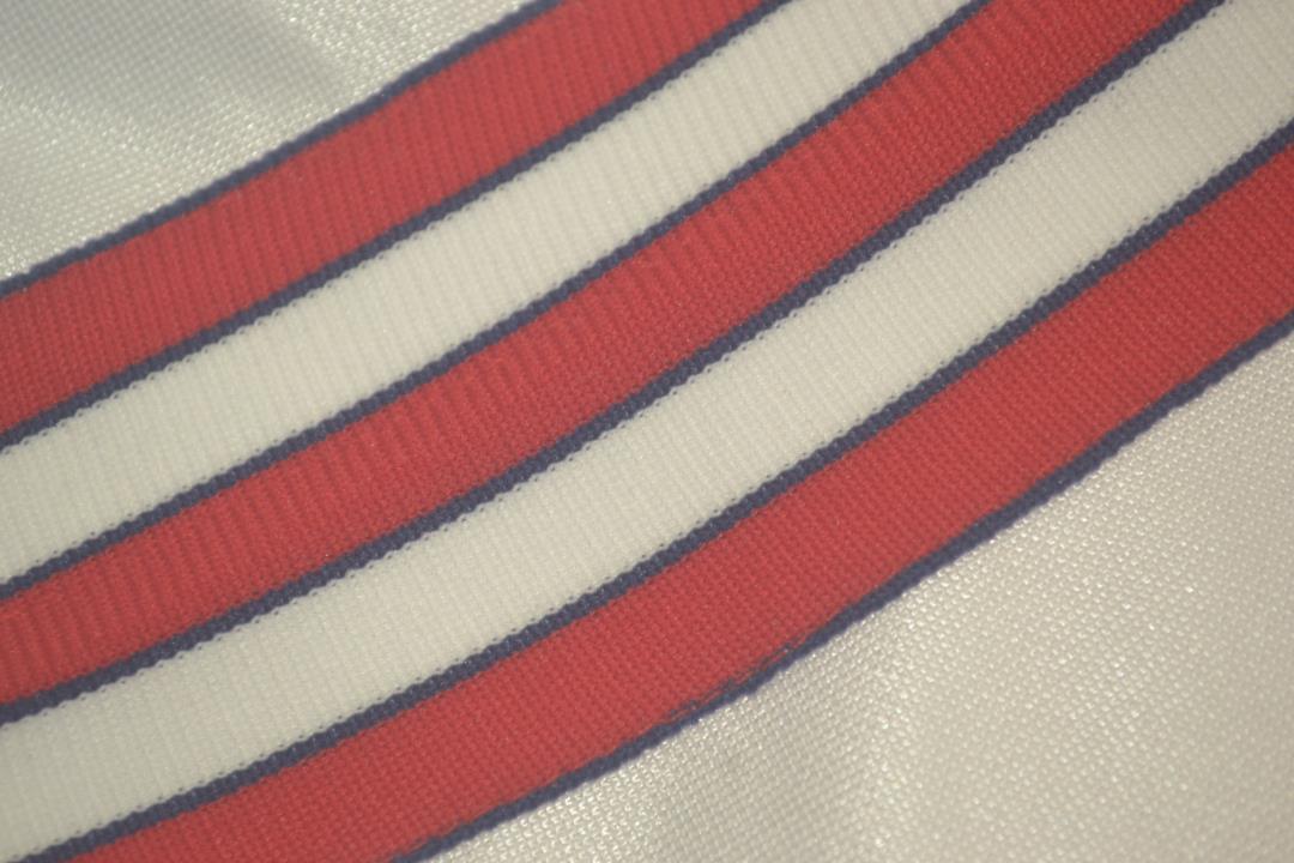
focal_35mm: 82
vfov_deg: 16.6
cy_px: 432
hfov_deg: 24.6
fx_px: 2965
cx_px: 647
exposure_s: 1/60
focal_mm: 55
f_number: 5.6
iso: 200
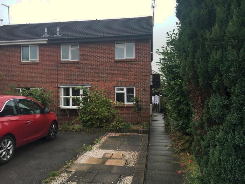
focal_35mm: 29
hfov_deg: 61.7
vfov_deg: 48.2
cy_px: 92
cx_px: 122
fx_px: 205
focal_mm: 4.15
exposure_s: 1/450
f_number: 2.2
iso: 25
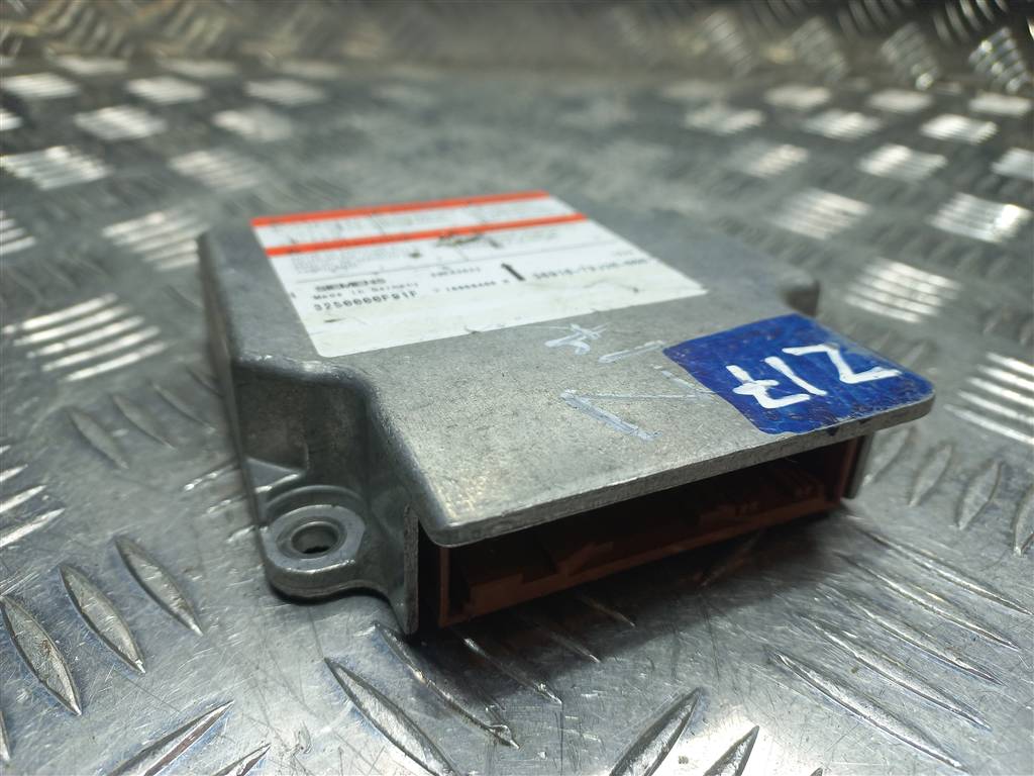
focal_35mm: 25
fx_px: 747
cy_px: 388
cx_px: 517
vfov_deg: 54.9
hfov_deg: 69.4
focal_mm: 4.6
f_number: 1.8
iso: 50
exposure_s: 1/100
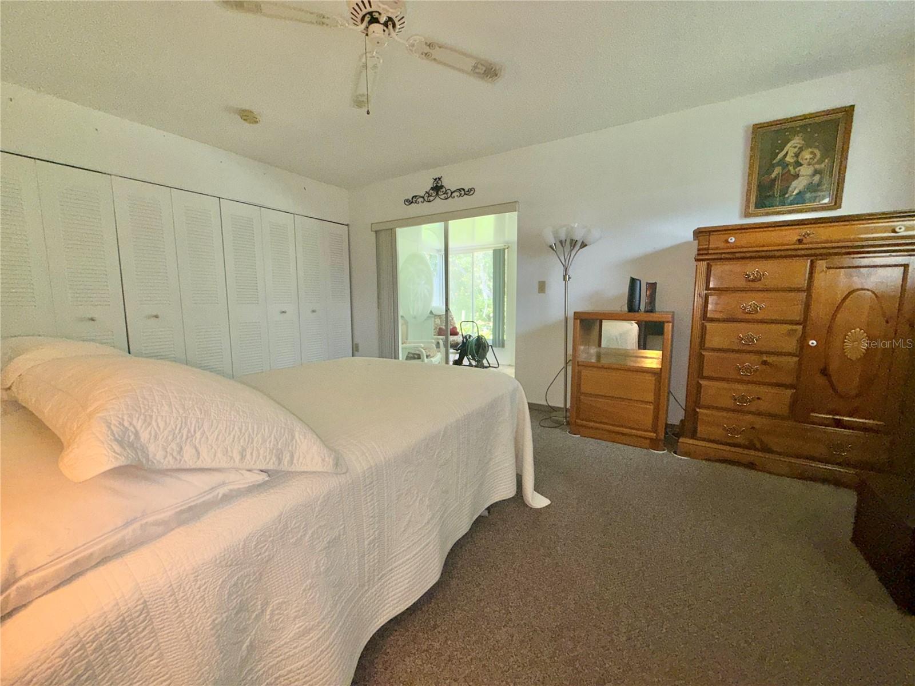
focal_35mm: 14
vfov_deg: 85.7
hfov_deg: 102.1
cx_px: 458
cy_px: 343
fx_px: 370
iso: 50
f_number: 2.2
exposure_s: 1/122
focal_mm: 2.22
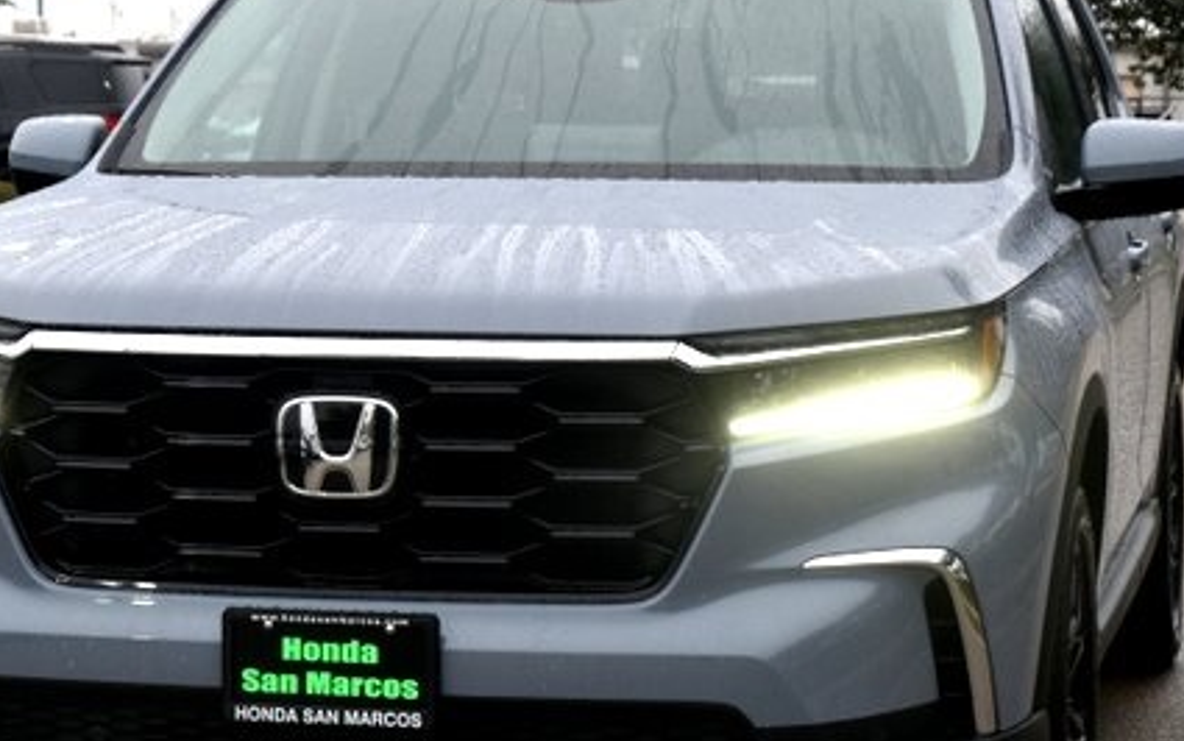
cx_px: 546
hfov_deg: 18.1
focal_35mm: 115
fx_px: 3712
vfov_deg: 11.4
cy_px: 377
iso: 400
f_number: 7.1
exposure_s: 1/200
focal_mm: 50
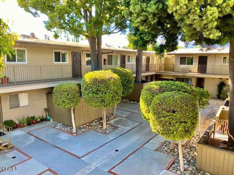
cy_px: 88
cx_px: 117
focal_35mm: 26
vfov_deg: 53.1
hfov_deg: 67.3
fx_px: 176
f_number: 1.8
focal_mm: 4.25
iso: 40
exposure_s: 1/121
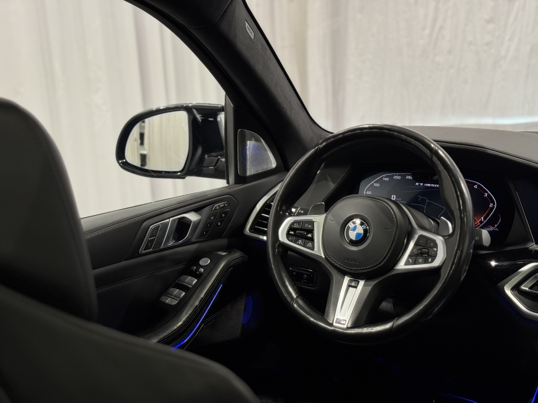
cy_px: 202
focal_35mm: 48
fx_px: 746
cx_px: 269
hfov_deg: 39.7
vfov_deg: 30.3
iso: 50
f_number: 1.78
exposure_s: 1/50
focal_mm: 6.76
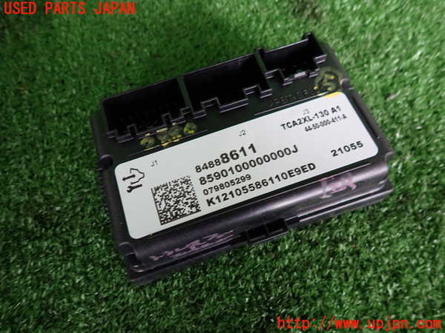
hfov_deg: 69.4
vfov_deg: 54.9
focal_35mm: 25
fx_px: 321
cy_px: 166
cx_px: 222
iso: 200
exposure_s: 1/40
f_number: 2
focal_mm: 4.5
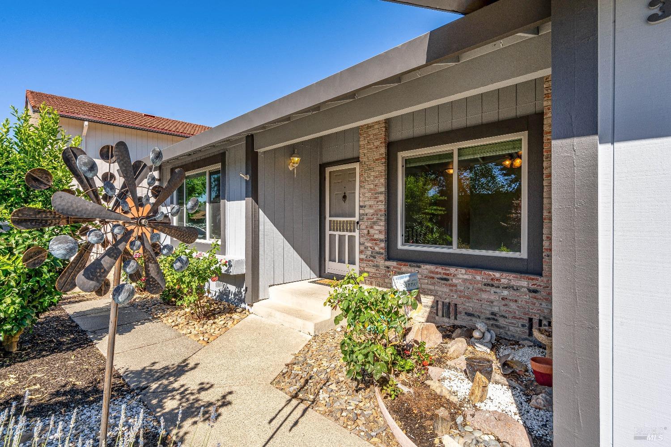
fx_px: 317
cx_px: 336
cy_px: 224
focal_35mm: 17
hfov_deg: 93.3
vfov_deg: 70.4
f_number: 11
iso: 320
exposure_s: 1/200
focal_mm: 17
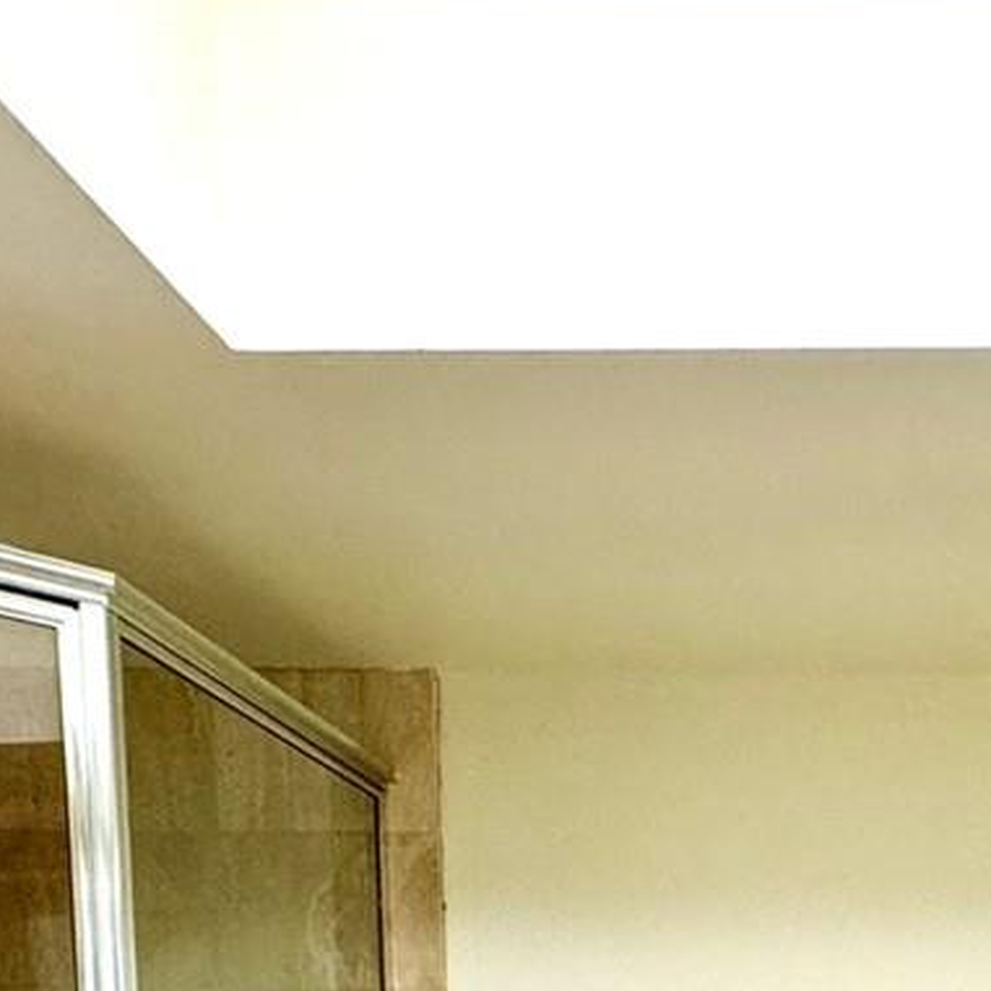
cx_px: 947
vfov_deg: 25.5
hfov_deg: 30.8
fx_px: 1684
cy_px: 1451
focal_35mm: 52
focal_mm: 2.22
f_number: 2.2
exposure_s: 1/120
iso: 200
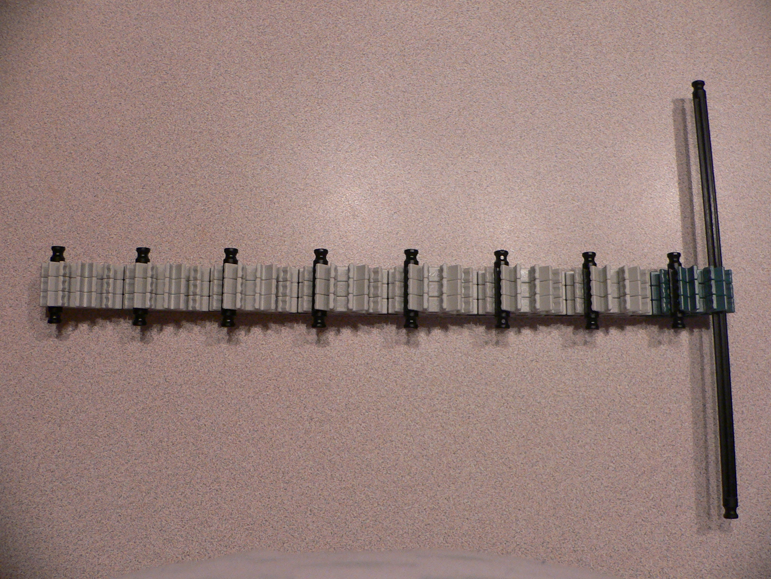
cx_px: 386
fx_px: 780
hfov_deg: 52.6
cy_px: 290
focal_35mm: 35
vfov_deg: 40.7
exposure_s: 1/40
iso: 200
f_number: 2.8
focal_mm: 4.6
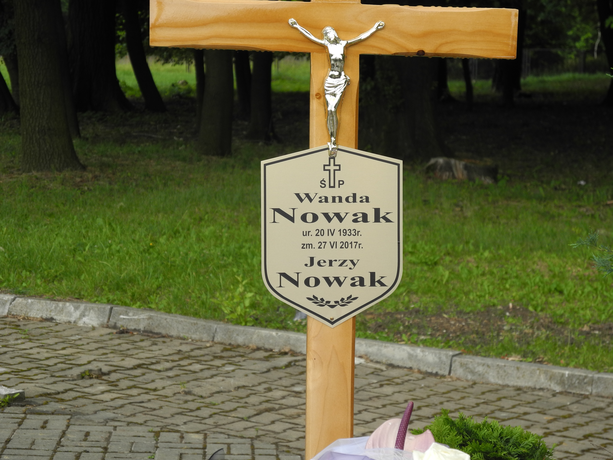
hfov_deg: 18.7
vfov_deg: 14.1
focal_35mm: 105
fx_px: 1859
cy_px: 230
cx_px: 306
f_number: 4.5
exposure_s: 1/250
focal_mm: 22.5
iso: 100
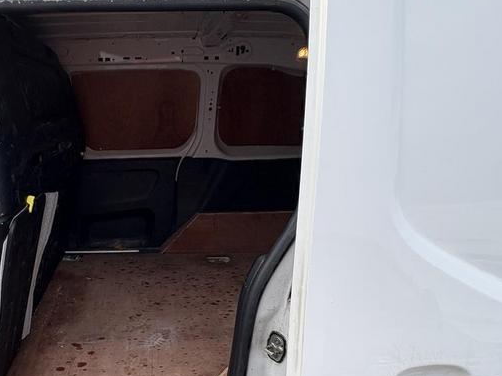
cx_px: 155
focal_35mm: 25
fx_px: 362
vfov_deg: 54.3
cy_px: 230
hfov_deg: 66.9
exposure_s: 1/281
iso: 64
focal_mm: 2.22
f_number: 2.2
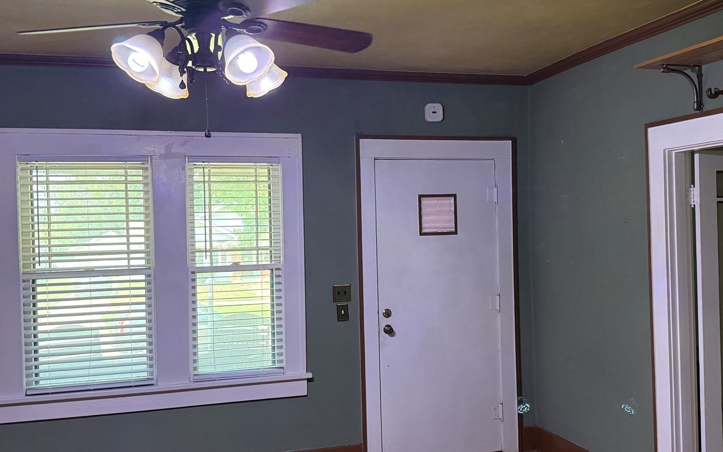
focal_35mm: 38
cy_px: 230
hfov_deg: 51.5
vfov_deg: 33.6
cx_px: 389
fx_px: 749
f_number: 1.78
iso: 400
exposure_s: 1/120
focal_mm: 6.76
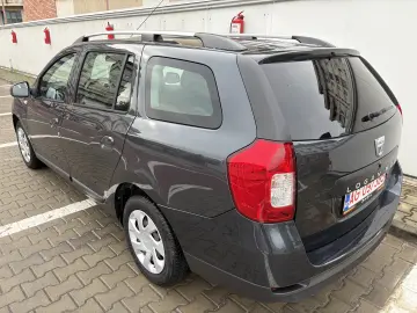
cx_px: 208
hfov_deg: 67.3
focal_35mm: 26
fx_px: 313
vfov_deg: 53.1
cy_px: 156
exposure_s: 1/386
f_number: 1.6
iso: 50
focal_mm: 5.96
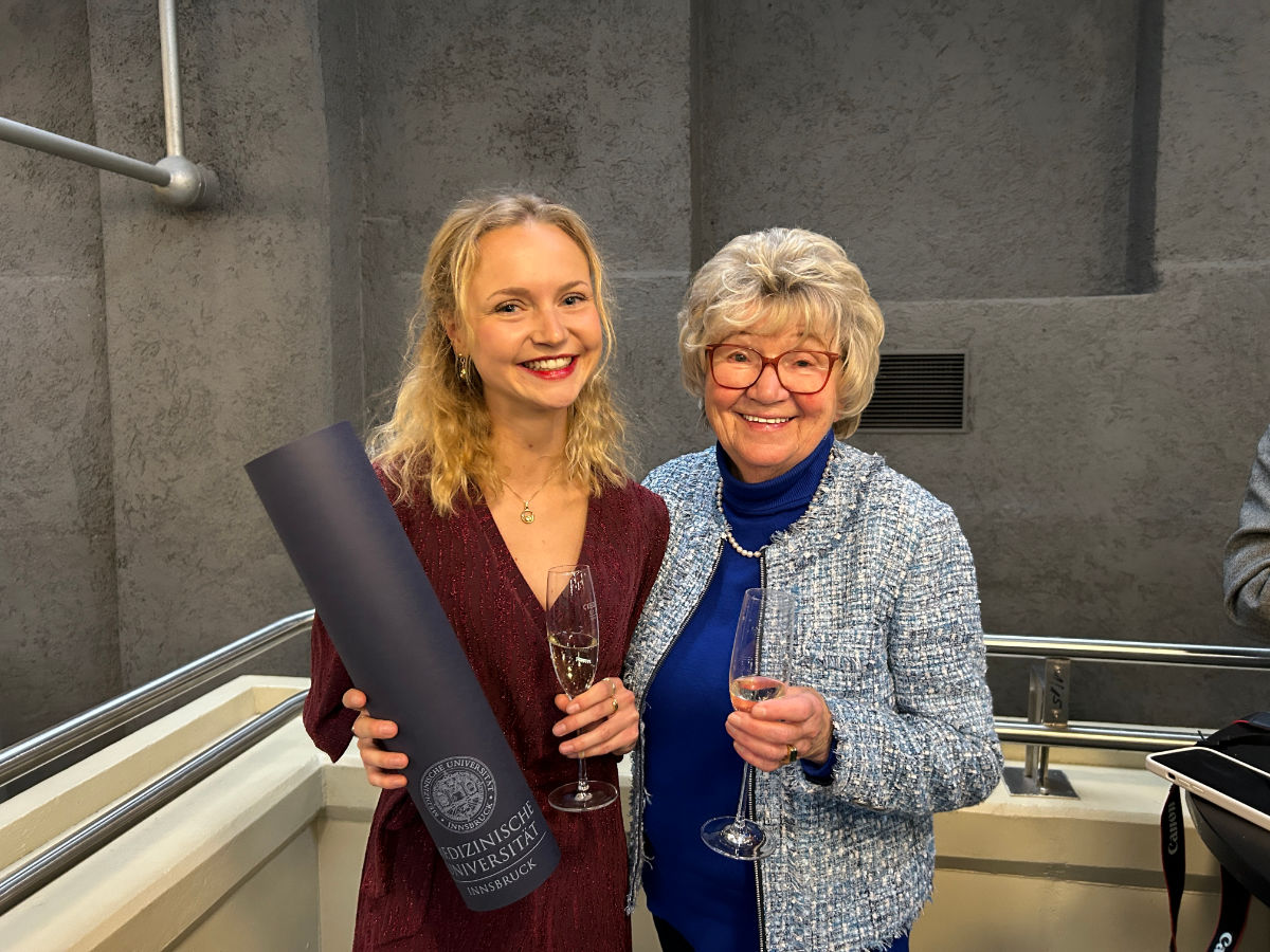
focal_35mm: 26
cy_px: 476
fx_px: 954
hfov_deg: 67.3
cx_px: 635
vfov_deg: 53.1
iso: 320
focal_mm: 5.7
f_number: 1.5
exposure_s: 1/60
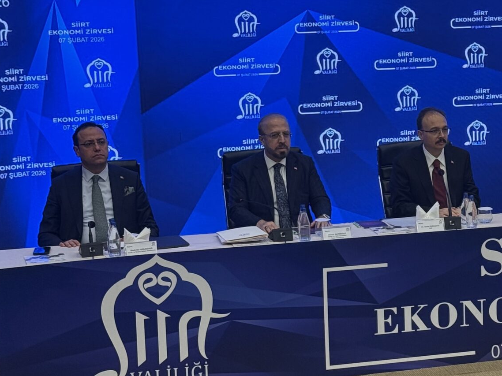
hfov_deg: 17.7
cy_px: 175
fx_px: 1566
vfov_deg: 13.7
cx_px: 517
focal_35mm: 108
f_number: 1.78
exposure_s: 1/91
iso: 100
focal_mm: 6.76
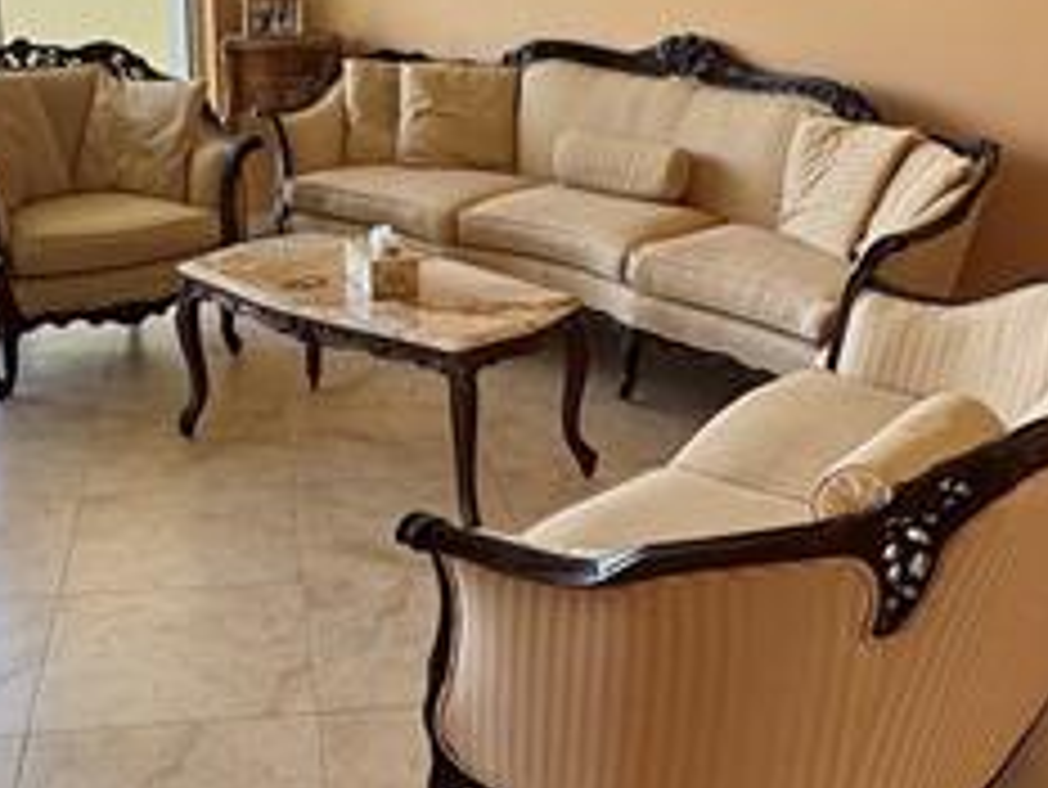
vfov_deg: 30.3
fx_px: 1454
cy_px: 351
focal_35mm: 48
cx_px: 513
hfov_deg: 39.6
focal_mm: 2.22
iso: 125
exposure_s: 1/120
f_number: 2.2
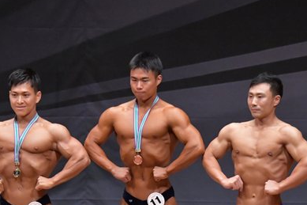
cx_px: 127
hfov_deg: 4.6
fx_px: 3819
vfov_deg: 3.1
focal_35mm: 448
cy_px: 199
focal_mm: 150
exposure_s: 1/400
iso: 6400
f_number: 5.6
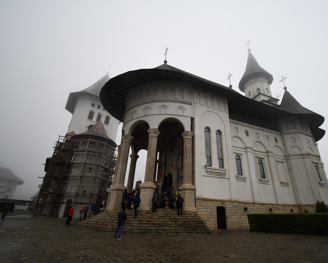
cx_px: 184
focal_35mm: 17
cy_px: 132
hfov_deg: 89.2
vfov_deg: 77.0
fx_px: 165
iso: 1250
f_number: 4.5
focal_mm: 10
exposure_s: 1/2000
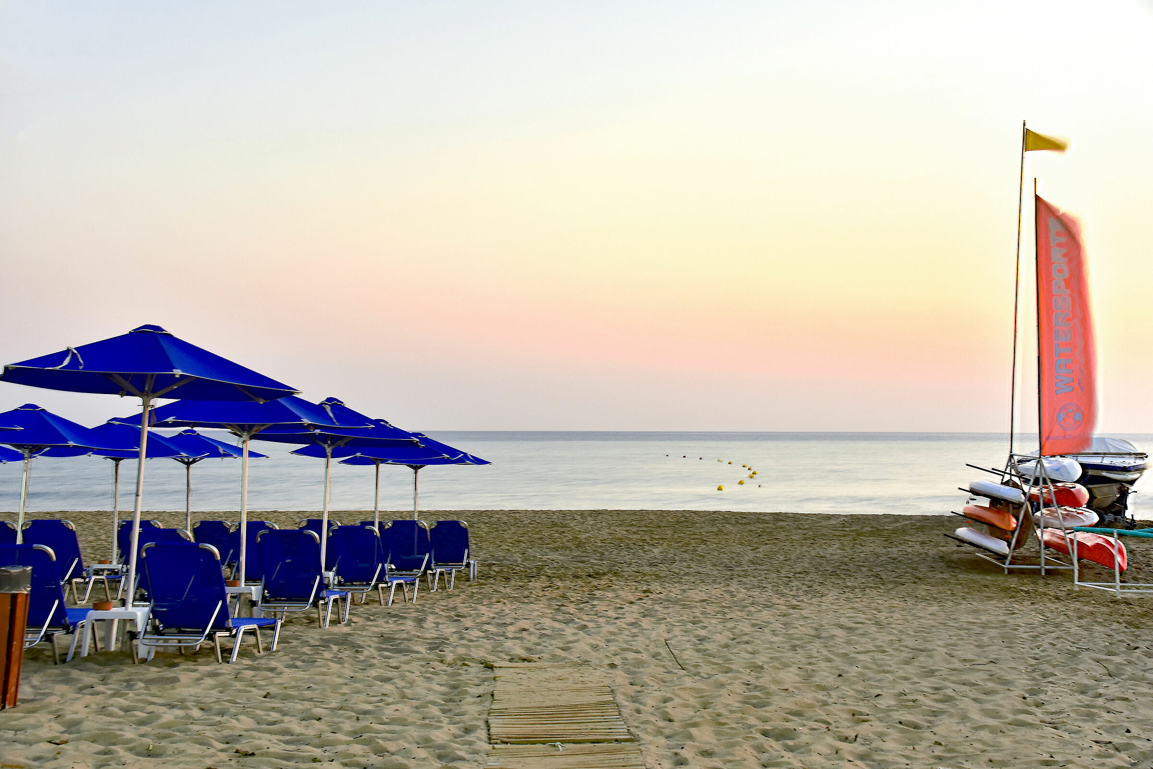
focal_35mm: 51
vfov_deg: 26.5
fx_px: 1633
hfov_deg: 38.9
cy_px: 384
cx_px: 576
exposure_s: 2.5
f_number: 10
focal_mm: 34
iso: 250
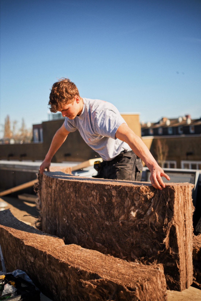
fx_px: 343
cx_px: 100
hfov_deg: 32.6
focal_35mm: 41
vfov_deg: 47.4
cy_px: 150
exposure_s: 1/7000
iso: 125
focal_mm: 27
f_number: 1.2
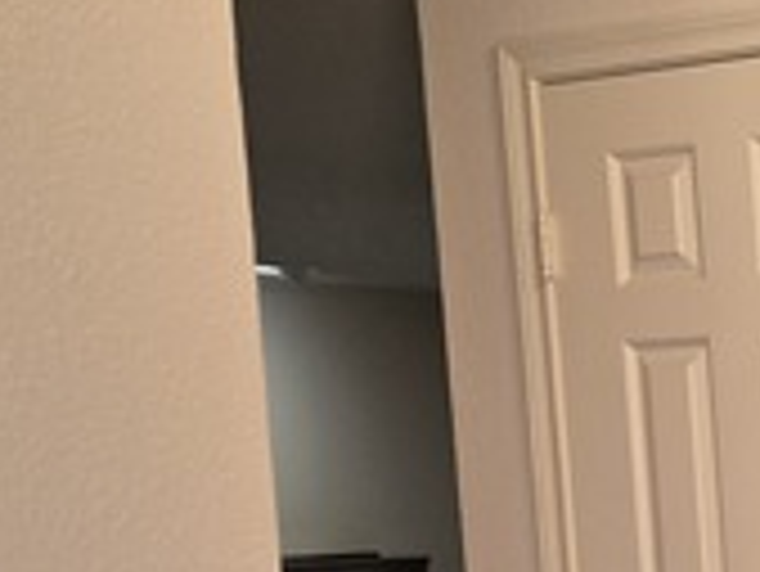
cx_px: 1273
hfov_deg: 18.6
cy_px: 689
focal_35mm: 87
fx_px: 1911
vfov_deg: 16.3
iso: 64
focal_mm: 5.4
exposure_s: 1/60
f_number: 1.8
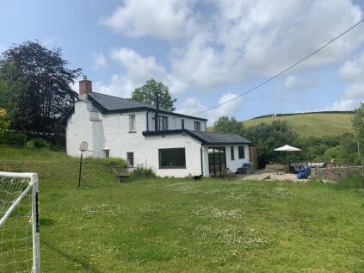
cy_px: 136
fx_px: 273
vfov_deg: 53.0
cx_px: 182
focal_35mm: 26
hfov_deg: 67.3
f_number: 1.8
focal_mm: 4.25
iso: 25
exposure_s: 1/2833
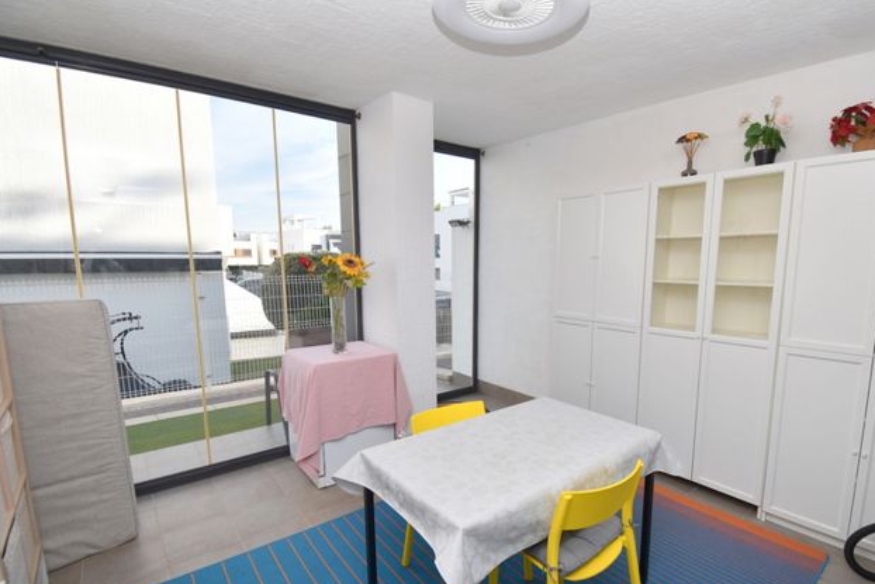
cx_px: 475
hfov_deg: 93.0
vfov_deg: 70.3
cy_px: 324
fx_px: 413
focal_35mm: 17
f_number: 6.3
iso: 200
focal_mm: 10
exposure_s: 1/250
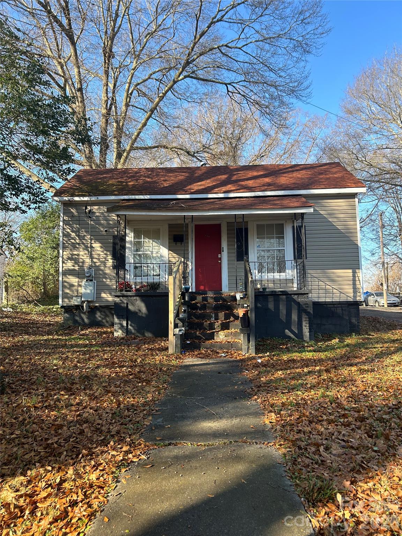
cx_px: 201
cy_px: 268
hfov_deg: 53.1
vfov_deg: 67.3
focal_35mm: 26
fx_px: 403
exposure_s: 1/723
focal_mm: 5.7
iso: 50
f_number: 1.5
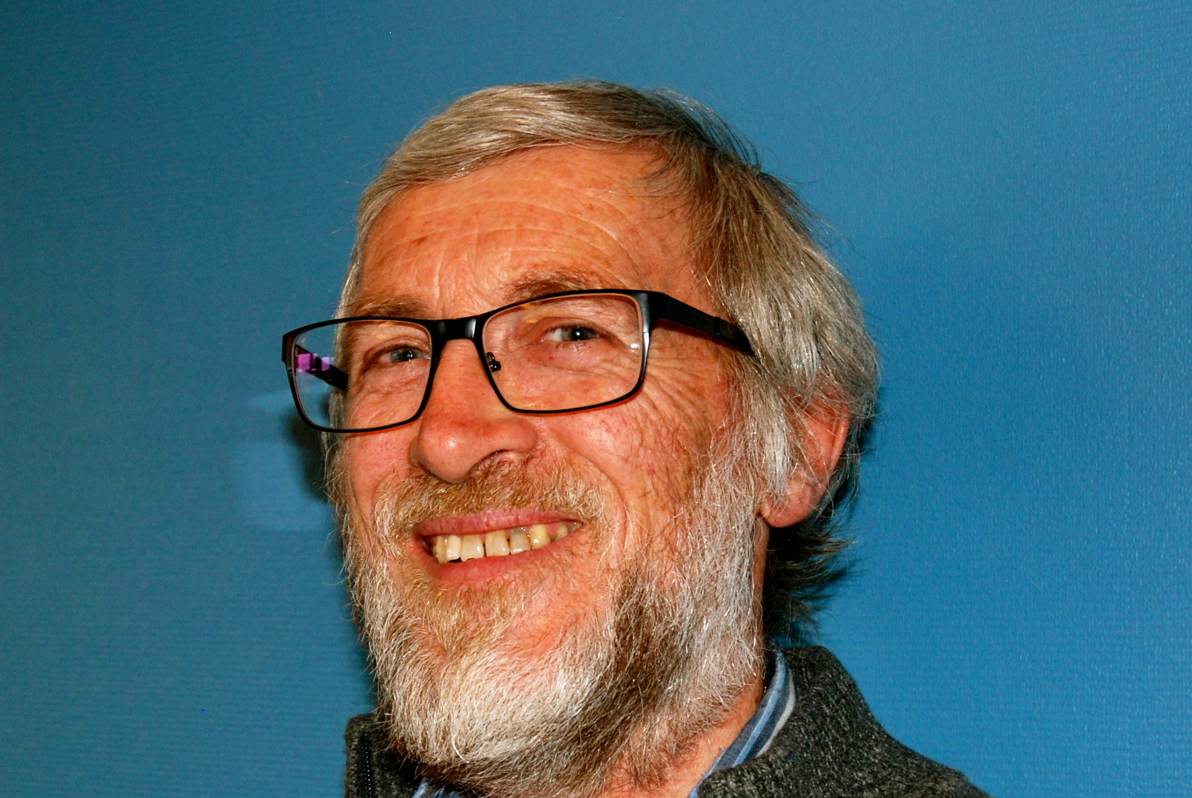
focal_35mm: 78
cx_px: 500
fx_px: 2580
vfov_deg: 17.5
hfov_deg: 26.0
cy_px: 535
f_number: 4
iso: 400
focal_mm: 31
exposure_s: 1/60
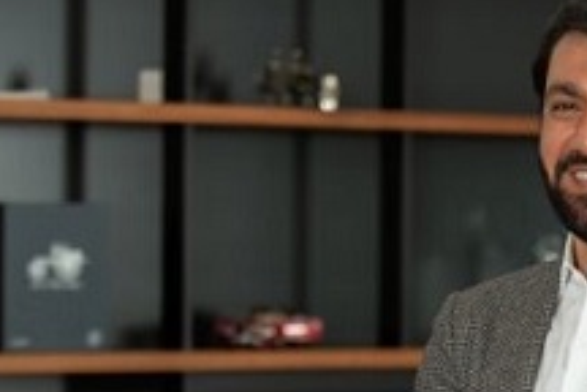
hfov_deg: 10.3
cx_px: 538
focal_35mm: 198
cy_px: 419
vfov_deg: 6.9
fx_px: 3228
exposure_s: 1/200
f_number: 2.8
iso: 160
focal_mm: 86
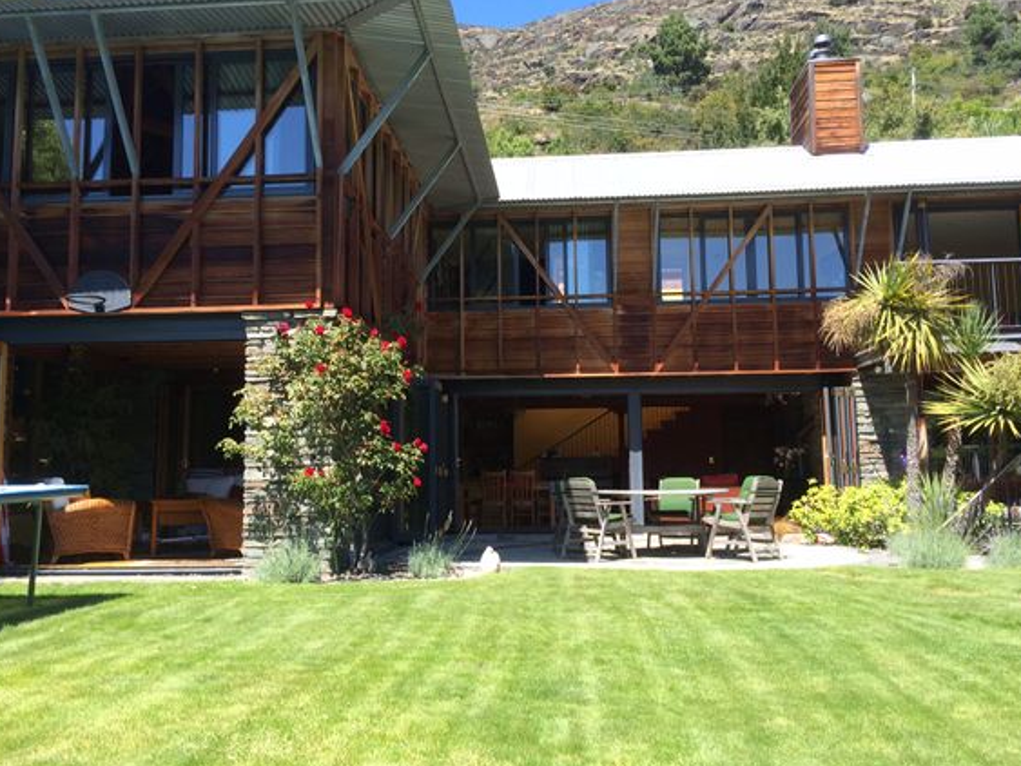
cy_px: 372
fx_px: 944
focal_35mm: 32
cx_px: 490
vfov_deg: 44.1
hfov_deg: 56.8
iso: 32
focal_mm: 4.12
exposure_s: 1/760
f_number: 2.2
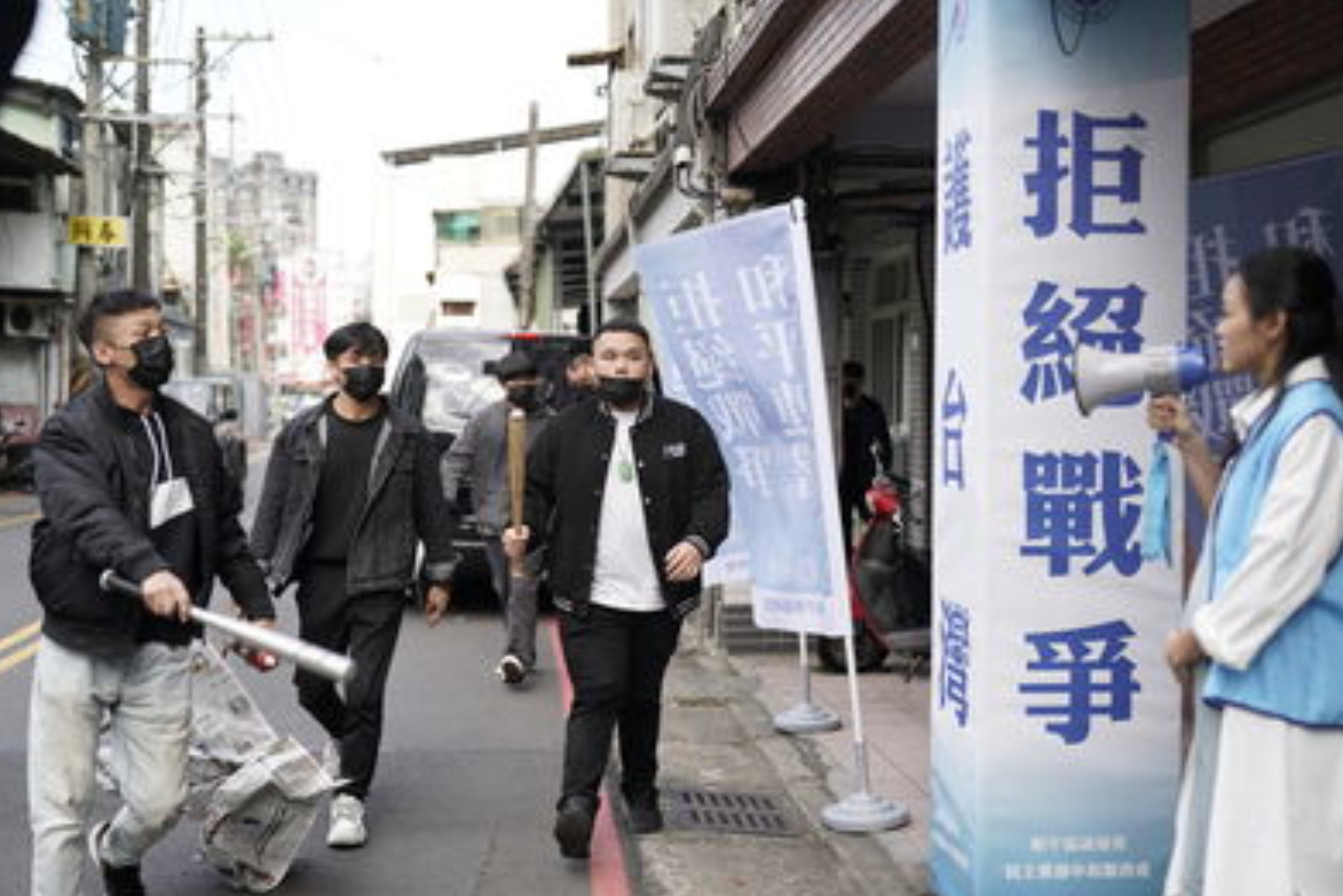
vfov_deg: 28.7
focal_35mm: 47
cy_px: 455
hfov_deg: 41.9
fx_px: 1754
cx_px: 673
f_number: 2.2
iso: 100
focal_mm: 46
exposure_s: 1/500
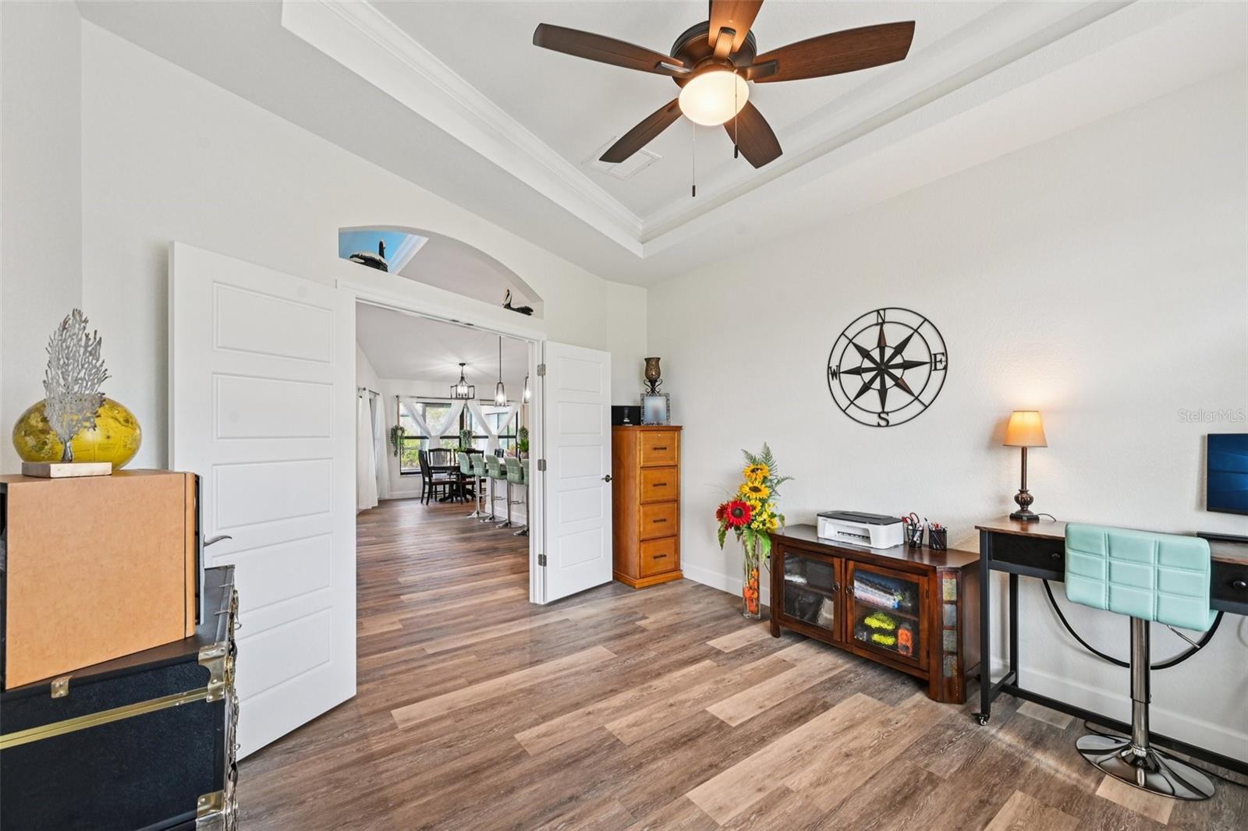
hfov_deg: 104.3
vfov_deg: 81.2
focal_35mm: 14
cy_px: 416
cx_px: 624
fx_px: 485
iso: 400
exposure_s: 1/30
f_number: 8
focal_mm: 14
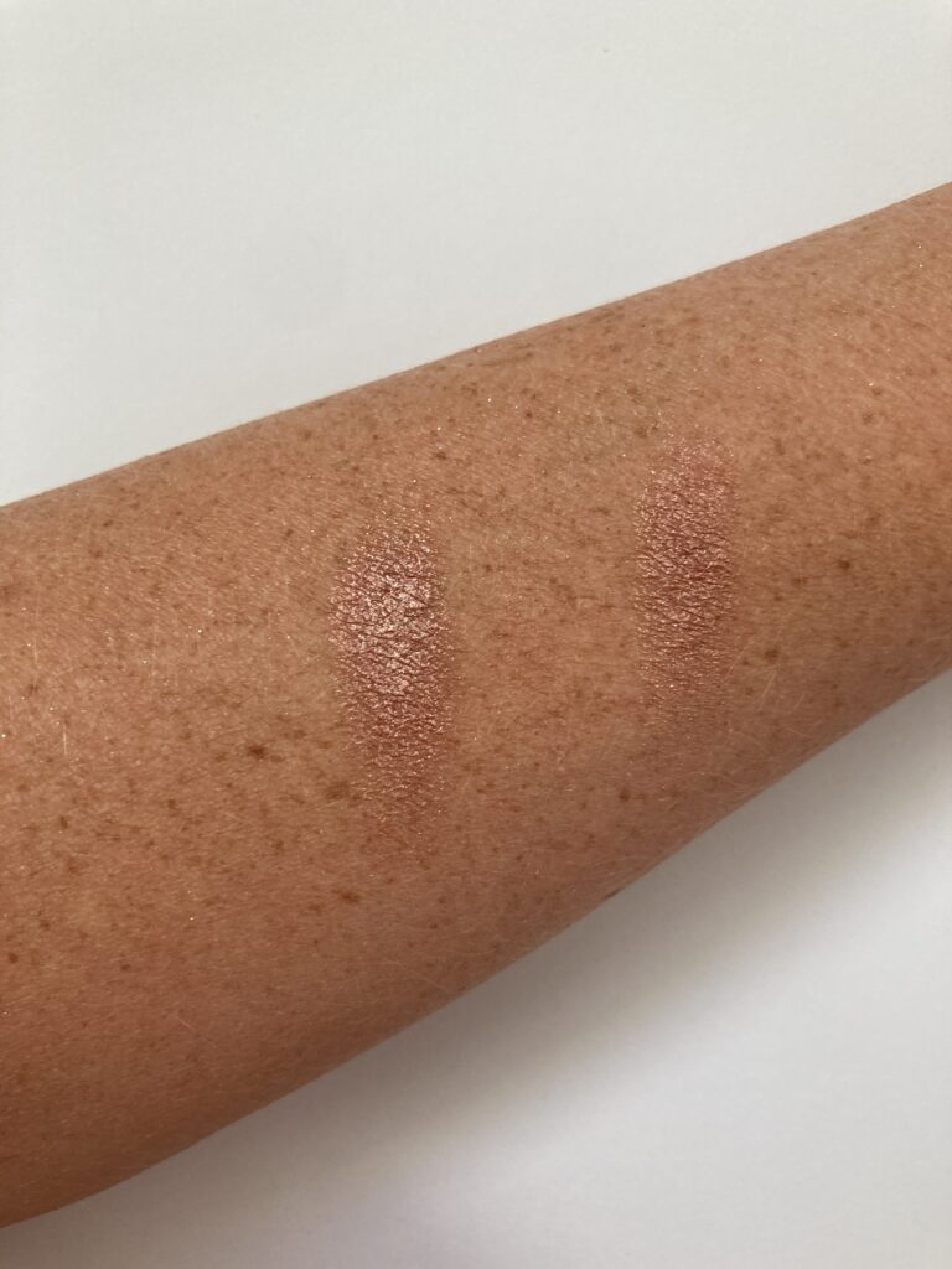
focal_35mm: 28
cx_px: 476
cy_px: 634
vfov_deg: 63.4
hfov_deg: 49.7
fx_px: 1027
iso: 64
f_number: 1.8
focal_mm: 3.99
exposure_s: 1/121
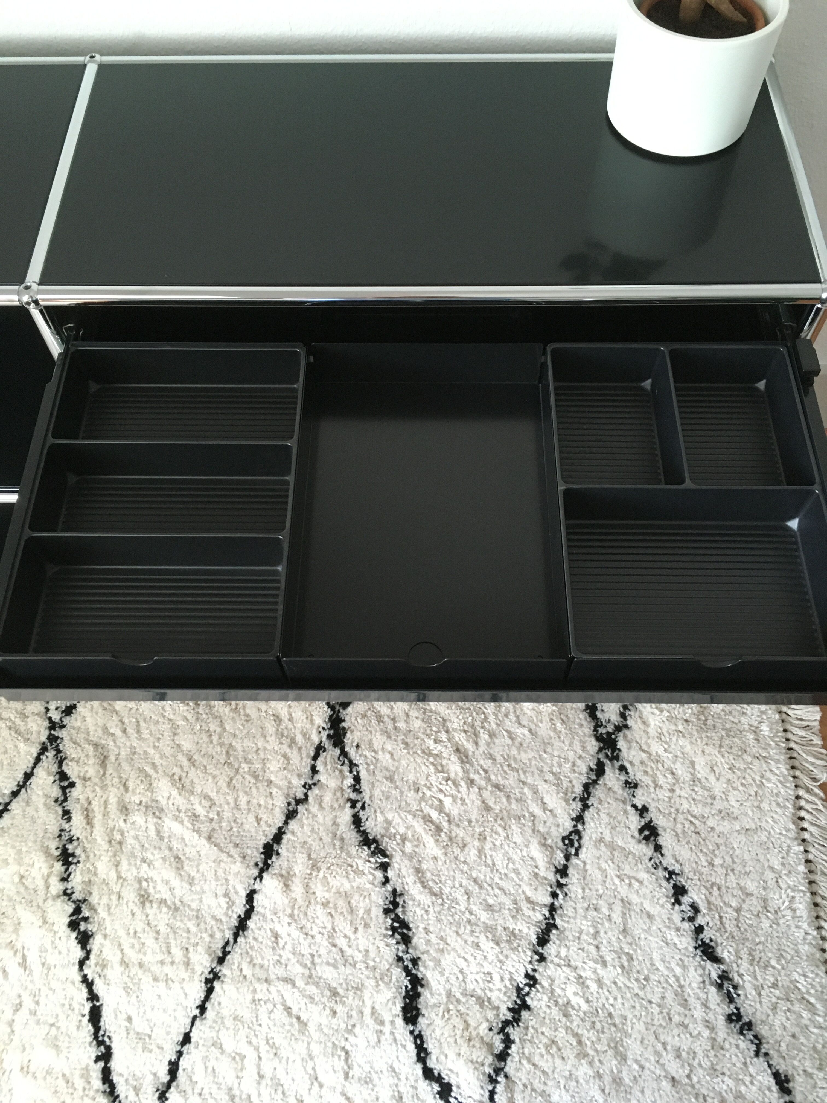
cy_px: 552
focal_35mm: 29
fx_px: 924
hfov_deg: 48.2
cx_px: 414
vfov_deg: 61.7
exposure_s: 1/33
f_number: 2.2
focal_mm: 4.15
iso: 200
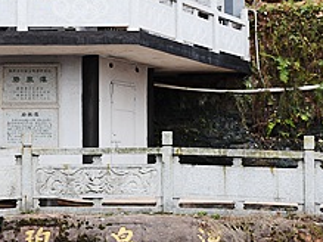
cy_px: 102
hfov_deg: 20.5
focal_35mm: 95
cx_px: 69
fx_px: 886
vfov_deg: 15.5
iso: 100
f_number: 5.6
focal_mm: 24
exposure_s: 1/160
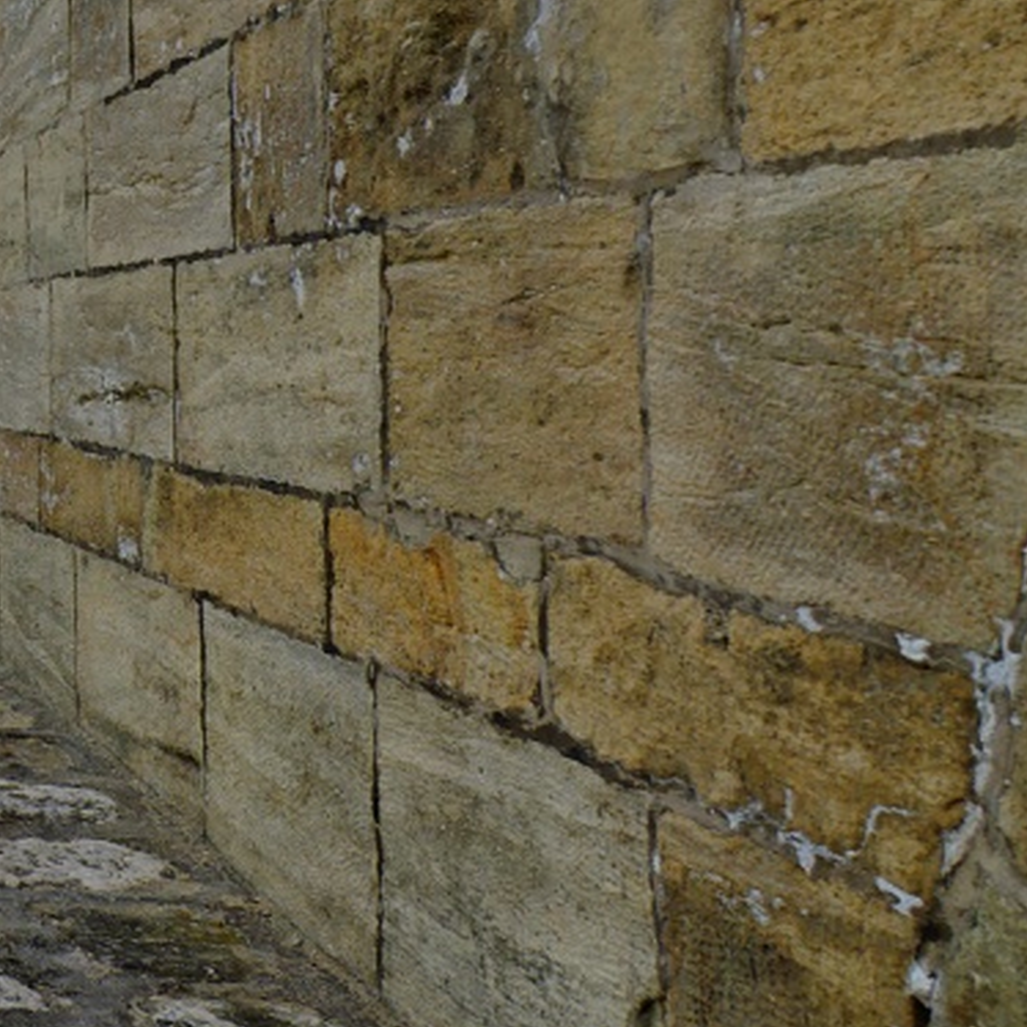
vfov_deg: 31.0
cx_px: -522
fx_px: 1813
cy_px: 233
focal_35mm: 54
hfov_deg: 24.5
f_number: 8
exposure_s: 1/125
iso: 100
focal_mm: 12
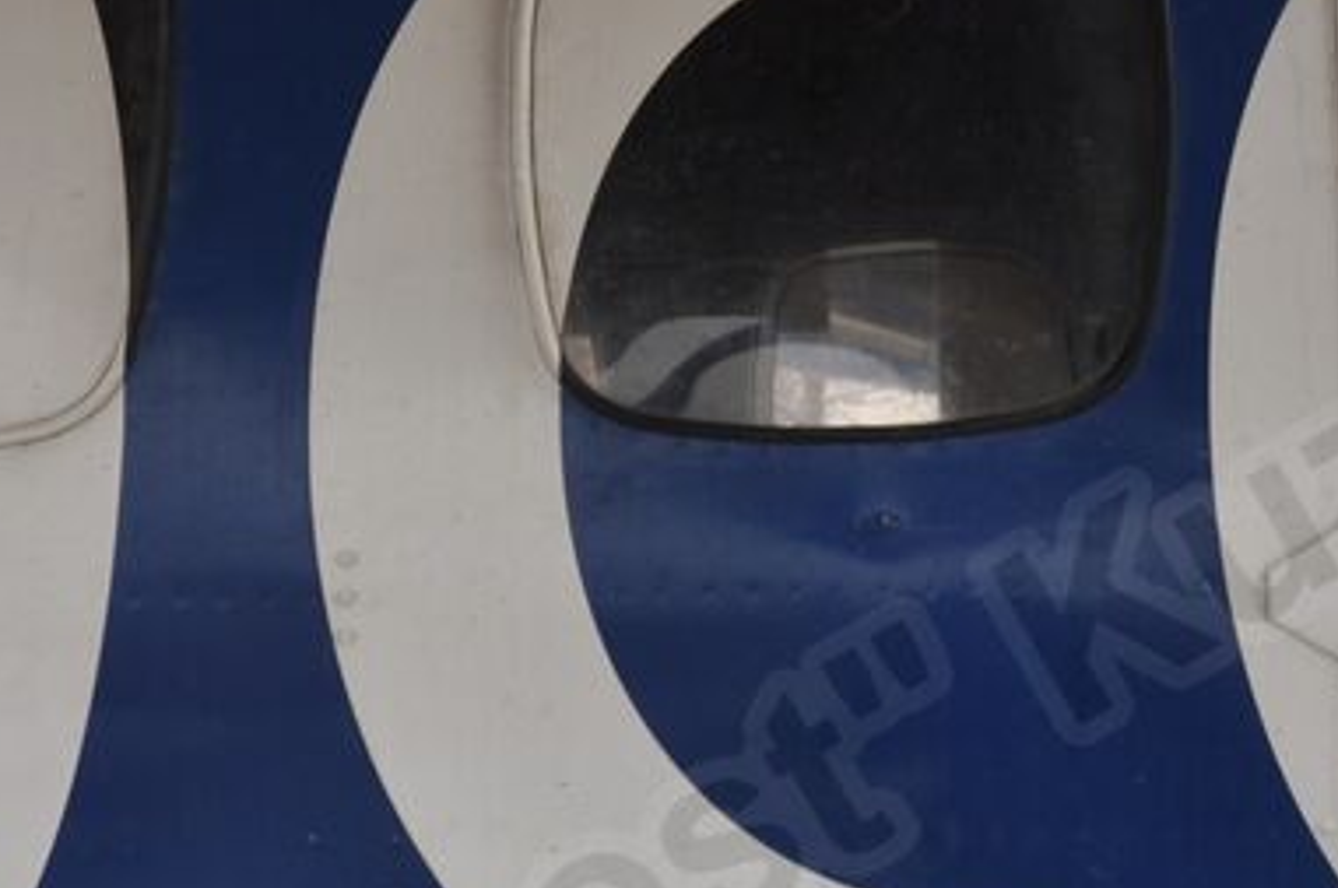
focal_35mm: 86
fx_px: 3180
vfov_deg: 15.9
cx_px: 787
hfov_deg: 23.7
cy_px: 393
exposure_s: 1/160
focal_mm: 17
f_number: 4
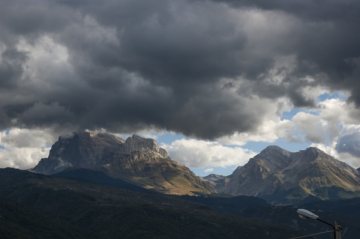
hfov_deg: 27.0
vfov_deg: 18.1
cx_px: 180
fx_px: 749
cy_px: 120
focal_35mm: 75
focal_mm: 50
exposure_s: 1/320
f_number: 9
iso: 200
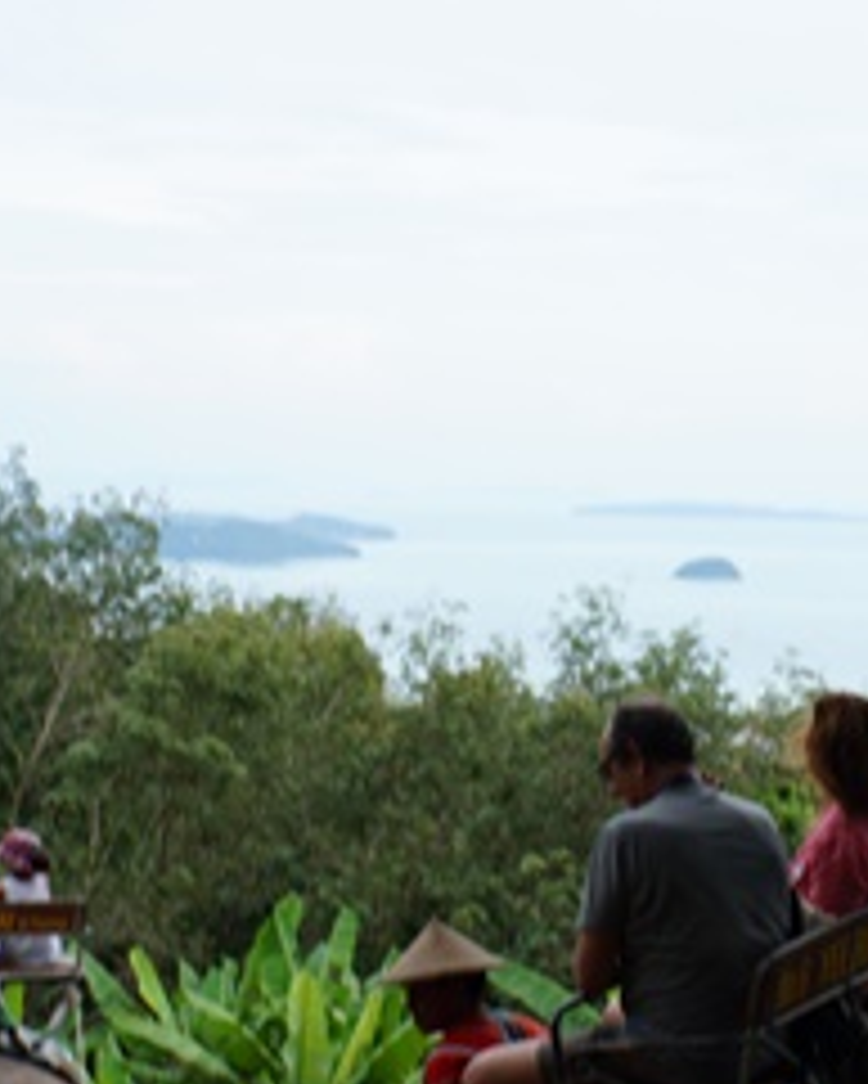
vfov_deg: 18.8
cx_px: 589
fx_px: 3269
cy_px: 508
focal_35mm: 102
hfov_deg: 15.1
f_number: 13
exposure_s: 1/125
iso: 200
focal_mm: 39
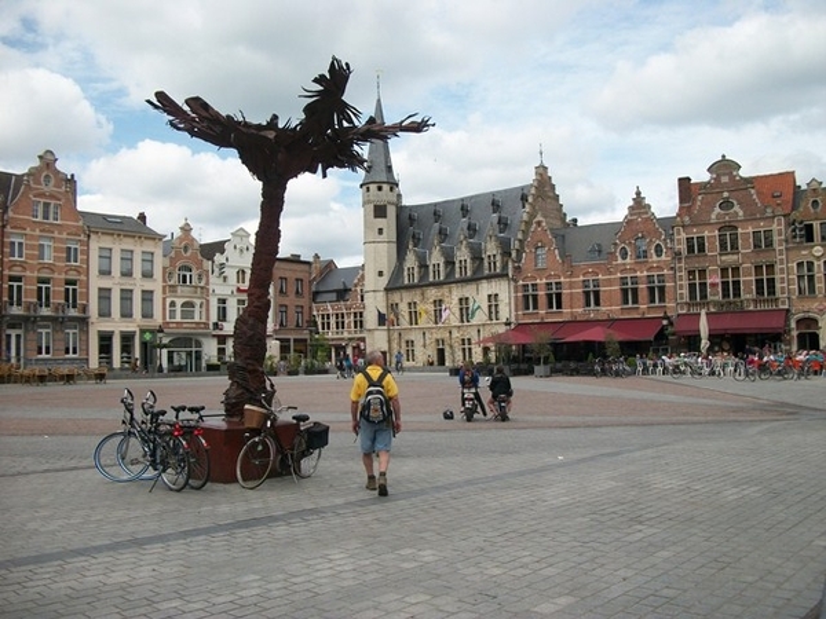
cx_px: 413
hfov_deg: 56.8
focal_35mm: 32
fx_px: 764
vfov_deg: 44.2
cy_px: 310
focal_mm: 5.7
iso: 80
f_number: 8.8
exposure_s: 1/160
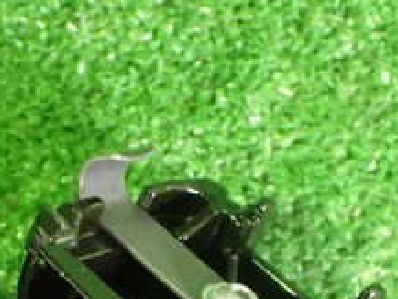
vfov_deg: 16.8
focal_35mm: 83
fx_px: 955
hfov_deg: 23.5
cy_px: 383
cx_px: 160
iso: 1600
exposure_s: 1/30
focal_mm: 5.4
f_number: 2.3
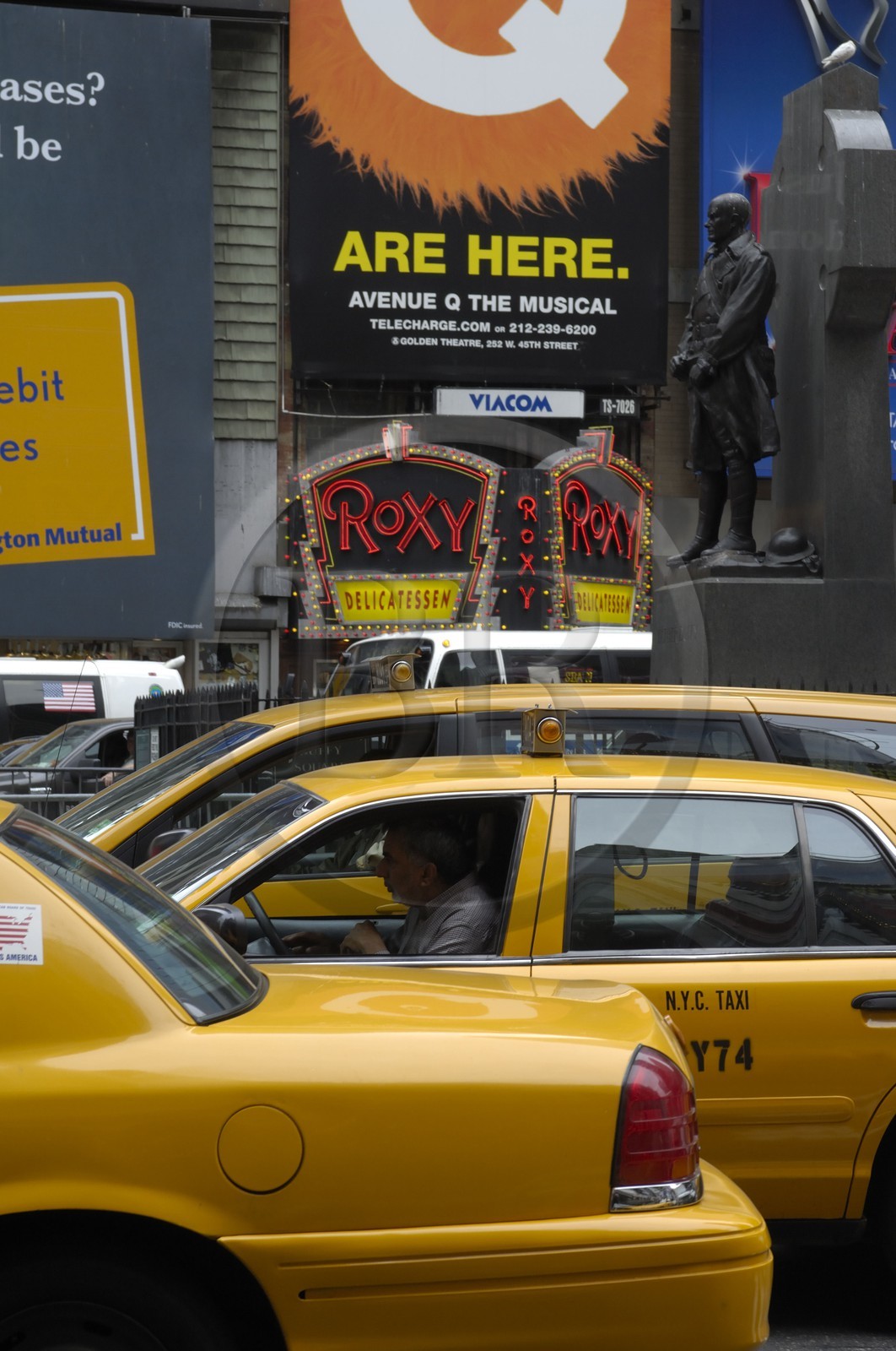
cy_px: 676
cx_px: 448
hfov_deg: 13.0
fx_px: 3932
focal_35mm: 105
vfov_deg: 19.5
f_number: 11
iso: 200
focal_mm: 70
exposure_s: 1/80
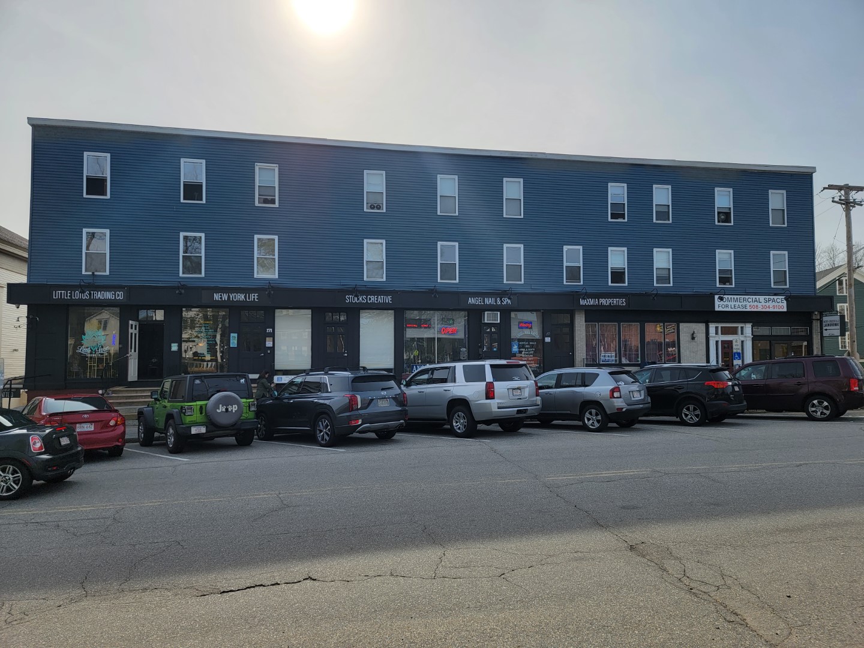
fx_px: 599
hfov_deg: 71.6
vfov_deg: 56.8
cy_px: 324
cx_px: 432
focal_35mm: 24
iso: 16
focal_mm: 6.7
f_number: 1.8
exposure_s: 1/1135
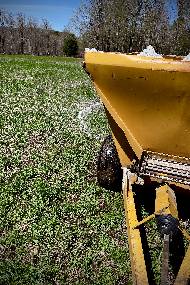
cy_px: 141
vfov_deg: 65.5
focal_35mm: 28
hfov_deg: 46.4
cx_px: 94
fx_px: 222
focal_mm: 4.2
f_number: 1.6
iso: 32
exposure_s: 1/2618
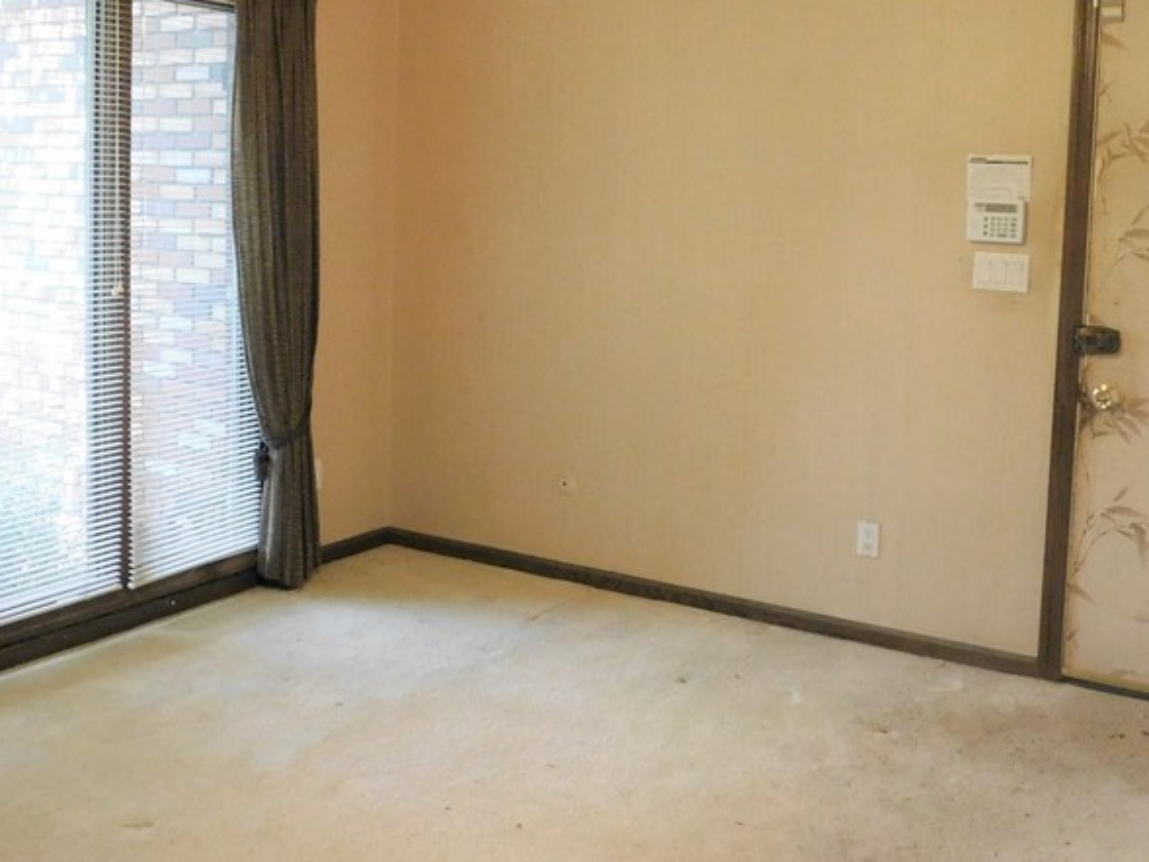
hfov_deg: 46.8
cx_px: 550
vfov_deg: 35.7
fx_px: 1328
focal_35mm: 40
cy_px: 298
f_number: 3
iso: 400
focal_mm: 4
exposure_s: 1/15
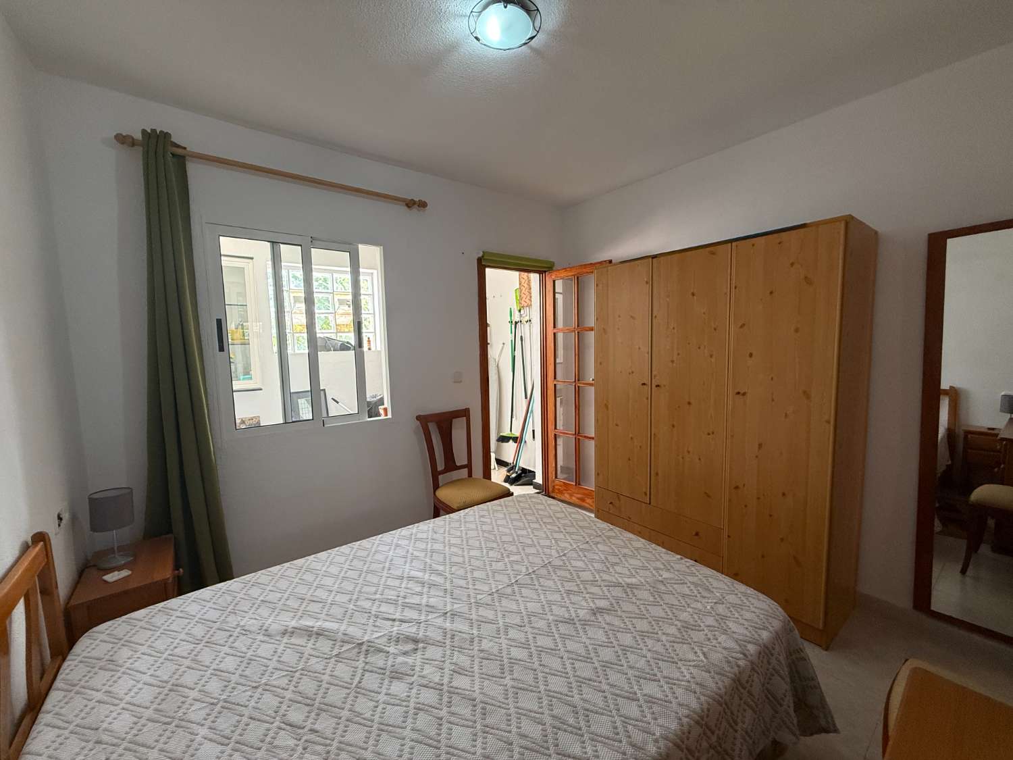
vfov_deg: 85.7
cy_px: 380
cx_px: 506
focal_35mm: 14
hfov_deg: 102.1
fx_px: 410
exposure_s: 1/100
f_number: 2.2
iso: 200
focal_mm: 2.22
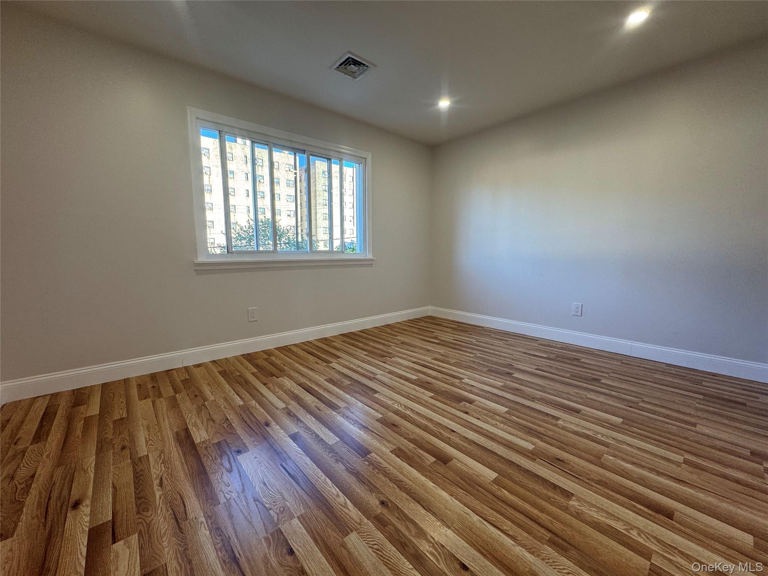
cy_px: 288
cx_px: 384
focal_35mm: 14
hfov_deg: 102.1
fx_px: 311
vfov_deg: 85.7
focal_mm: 2.22
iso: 80
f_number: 2.2
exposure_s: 1/120
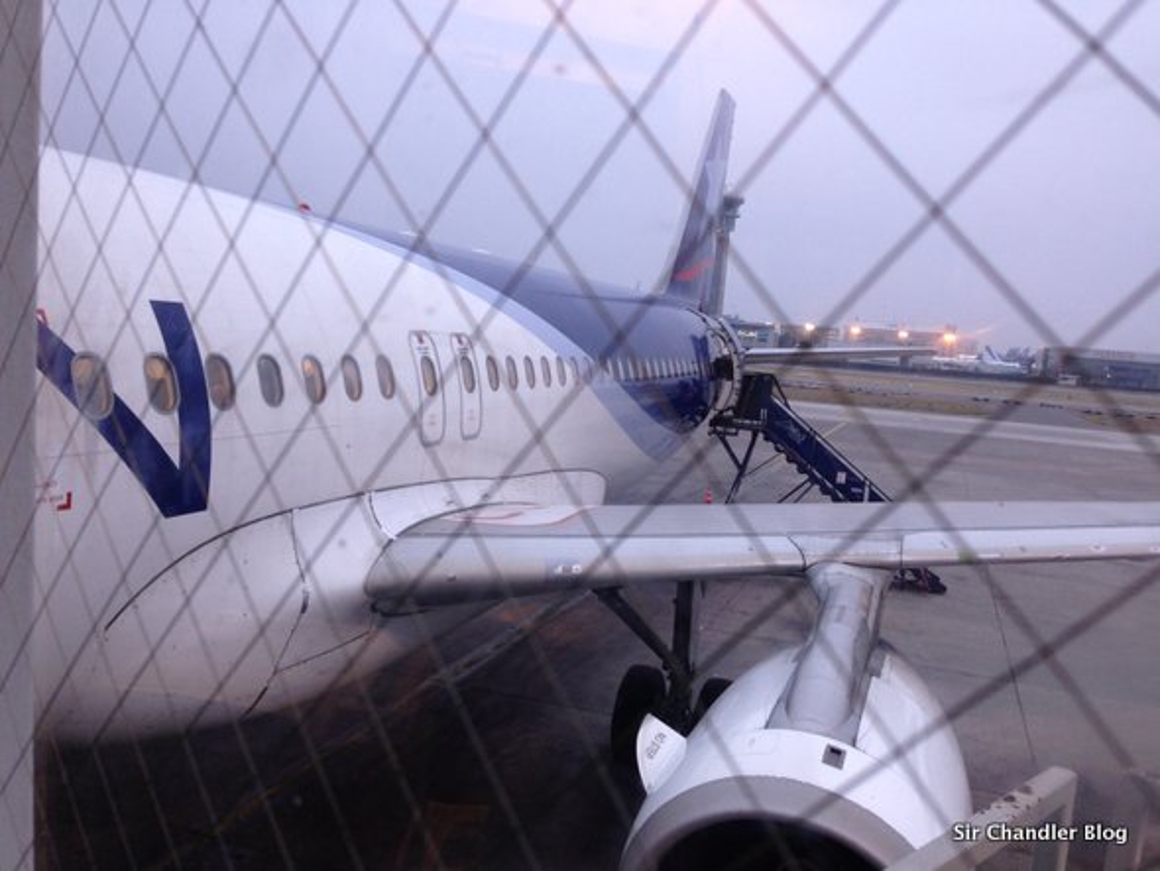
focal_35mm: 33
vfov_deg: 43.0
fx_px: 1106
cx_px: 580
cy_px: 436
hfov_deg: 55.3
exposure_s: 1/20
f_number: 2.4
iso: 50
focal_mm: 4.12
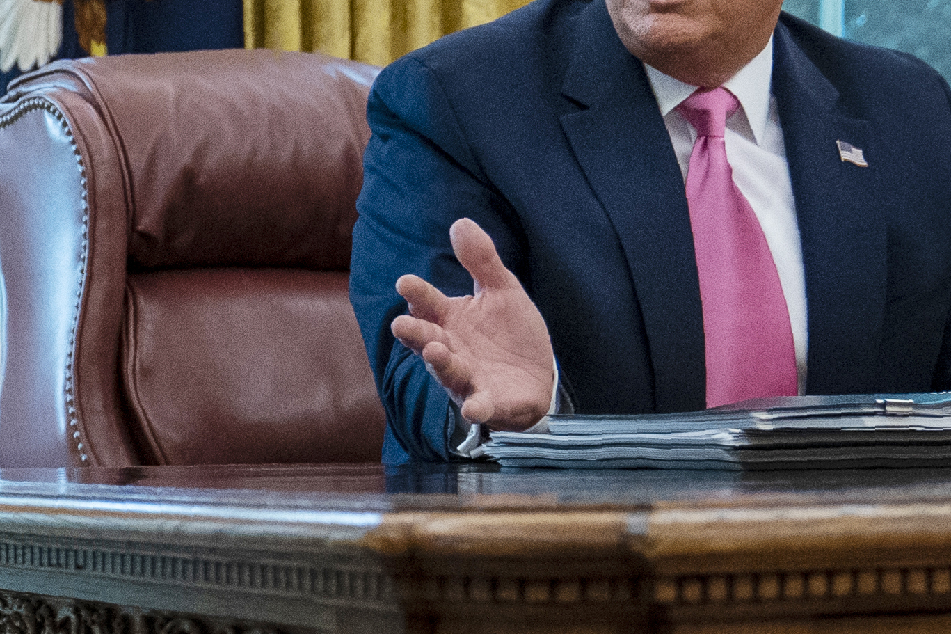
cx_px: -417
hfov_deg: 16.4
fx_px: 3037
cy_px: 670
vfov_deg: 11.8
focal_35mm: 115
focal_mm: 27
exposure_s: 1/320
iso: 2500
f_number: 2.8
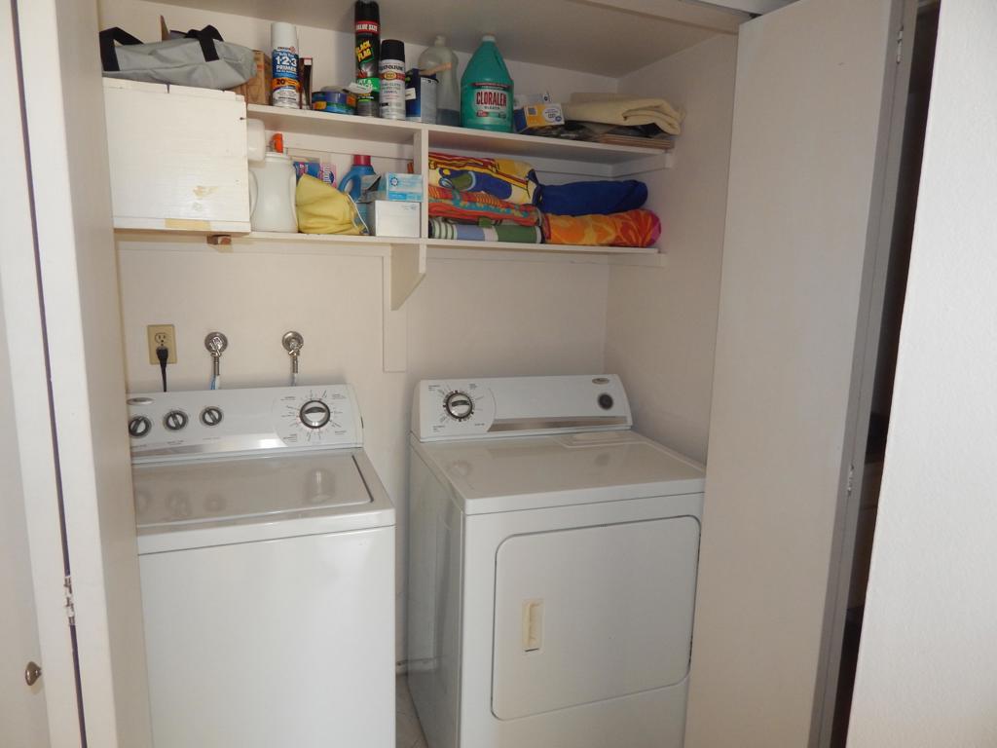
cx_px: 498
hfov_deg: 73.9
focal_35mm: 23
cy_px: 374
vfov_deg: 58.9
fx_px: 662
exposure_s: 1/30
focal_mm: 4
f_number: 3
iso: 200
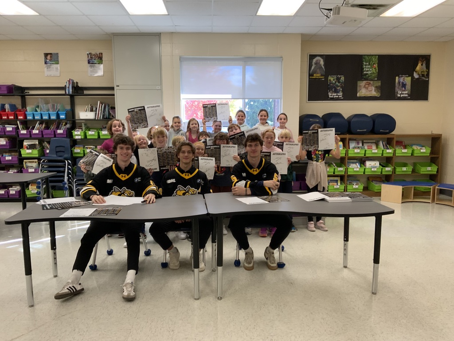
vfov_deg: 48.2
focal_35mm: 29
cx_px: 227
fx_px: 380
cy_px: 170
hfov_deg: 61.7
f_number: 1.8
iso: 100
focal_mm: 3
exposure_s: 1/60
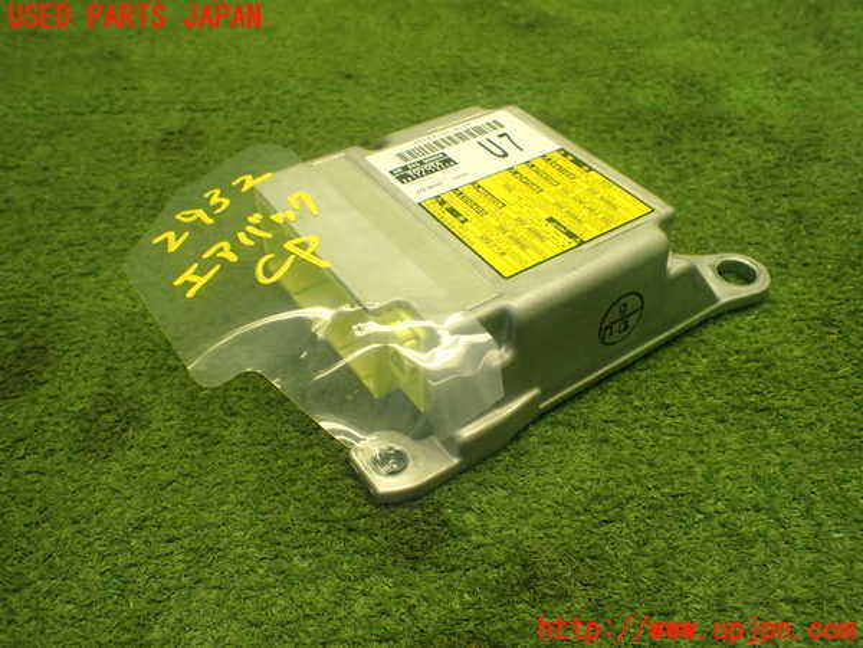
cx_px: 432
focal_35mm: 30
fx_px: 748
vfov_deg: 46.8
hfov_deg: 60.0
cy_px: 324
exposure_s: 1/125
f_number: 2.3
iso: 400
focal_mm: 5.4
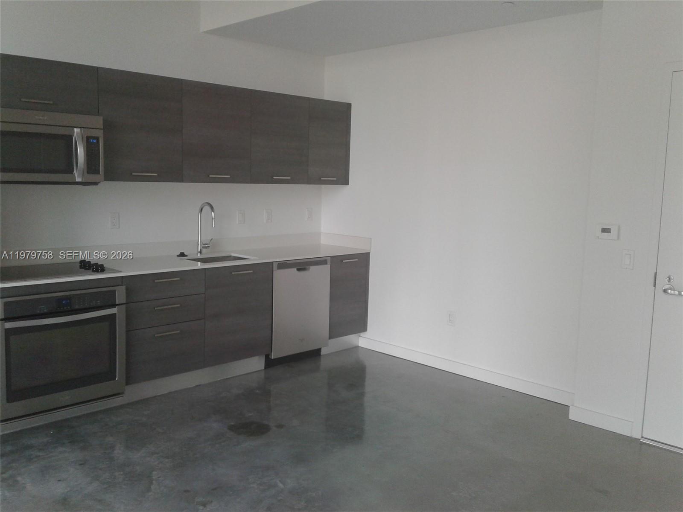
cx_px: 342
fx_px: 651
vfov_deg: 42.9
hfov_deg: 55.4
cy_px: 256
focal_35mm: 33
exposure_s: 1/50
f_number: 2.2
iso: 50
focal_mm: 3.3
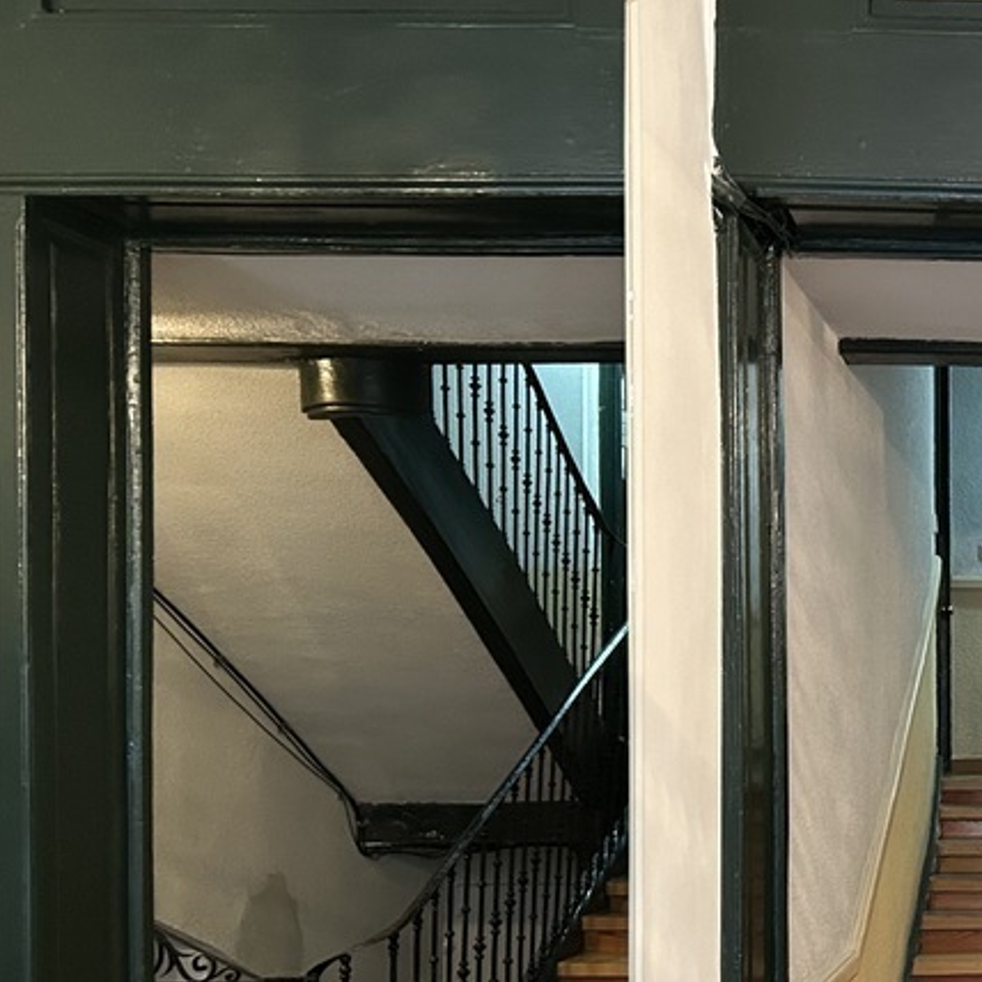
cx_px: 1170
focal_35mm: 55
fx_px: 1765
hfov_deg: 27.5
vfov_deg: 30.6
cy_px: 727
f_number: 1.5
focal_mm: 5.7
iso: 500
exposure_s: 1/33
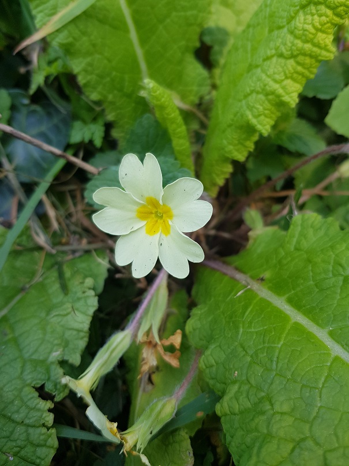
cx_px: 174
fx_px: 350
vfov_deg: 67.3
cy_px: 233
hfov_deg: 53.1
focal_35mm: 26
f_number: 1.7
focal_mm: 4.2
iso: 40
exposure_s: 1/126
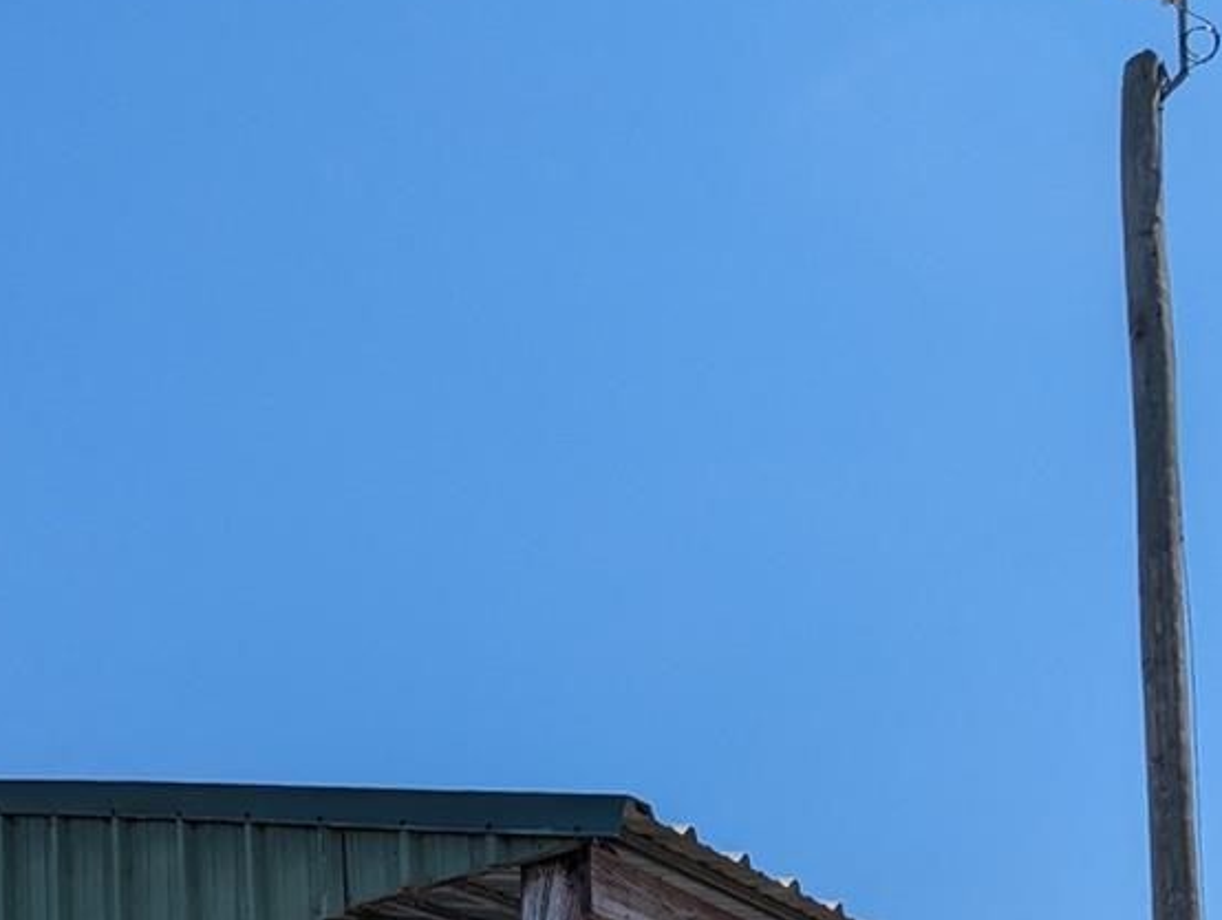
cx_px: 532
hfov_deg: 41.1
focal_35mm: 46
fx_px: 1626
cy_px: 1222
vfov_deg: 26.4
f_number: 2.2
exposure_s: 1/1686
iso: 49
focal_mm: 2.35
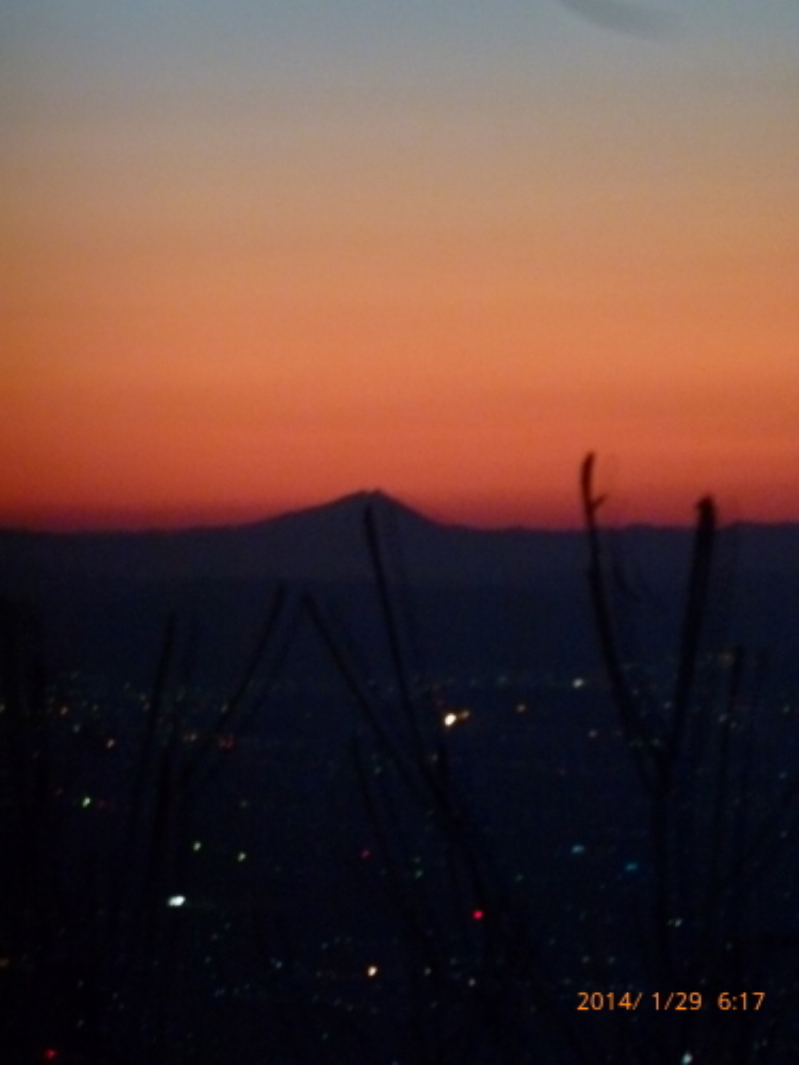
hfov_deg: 5.4
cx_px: 400
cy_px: 532
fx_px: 8433
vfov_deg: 7.2
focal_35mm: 274
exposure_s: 1/4
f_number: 5.6
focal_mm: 44.5
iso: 800
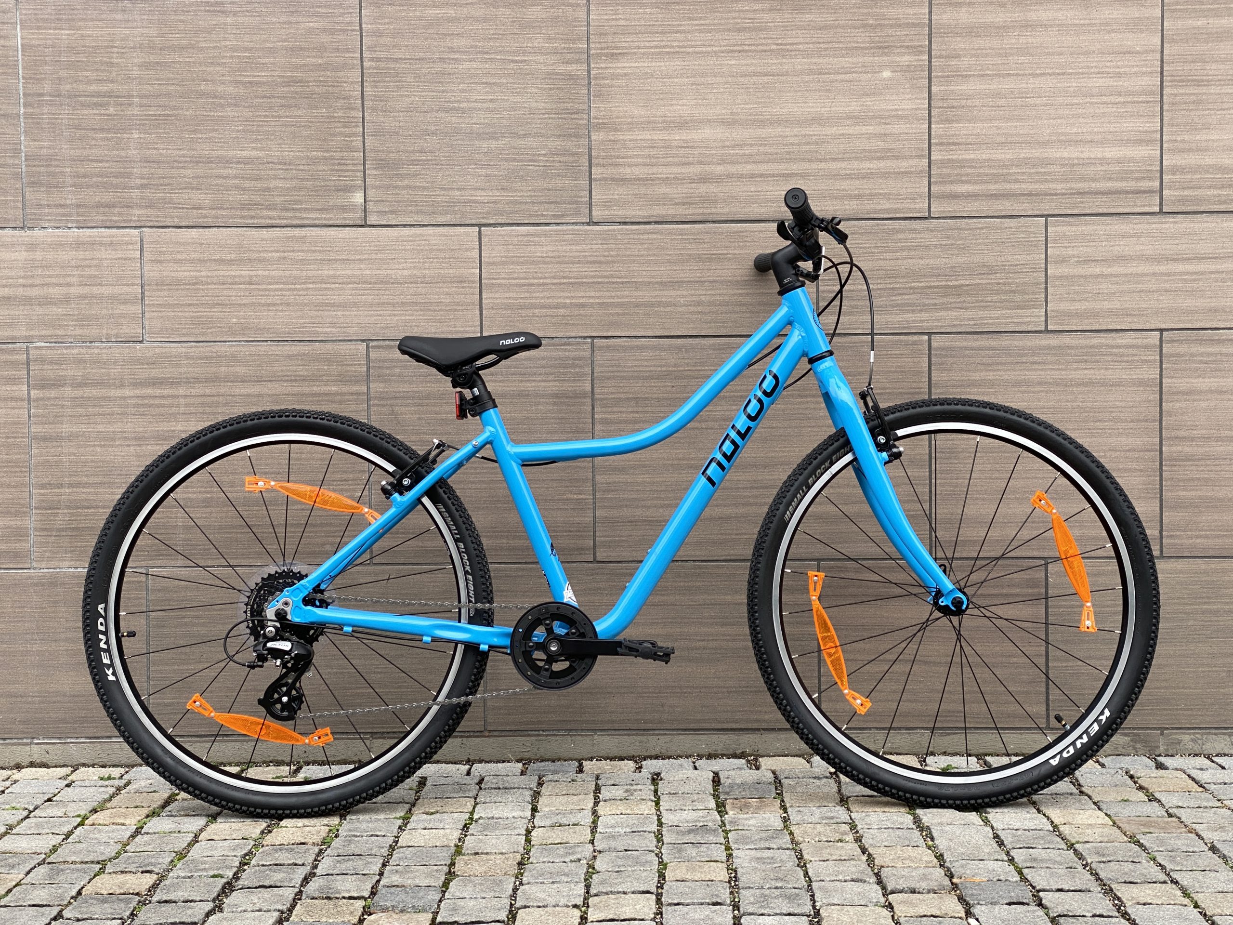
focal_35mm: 52
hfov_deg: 36.8
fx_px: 1852
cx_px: 616
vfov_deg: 28.0
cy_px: 462
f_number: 2
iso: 20
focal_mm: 6
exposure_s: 1/193
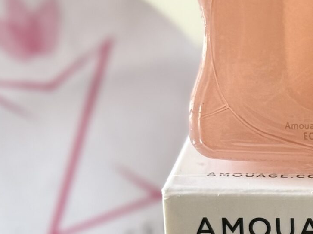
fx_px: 1528
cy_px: 210
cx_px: 412
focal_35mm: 169
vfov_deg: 8.8
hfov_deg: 11.4
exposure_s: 1/65
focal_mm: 6.76
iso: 100
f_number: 1.78
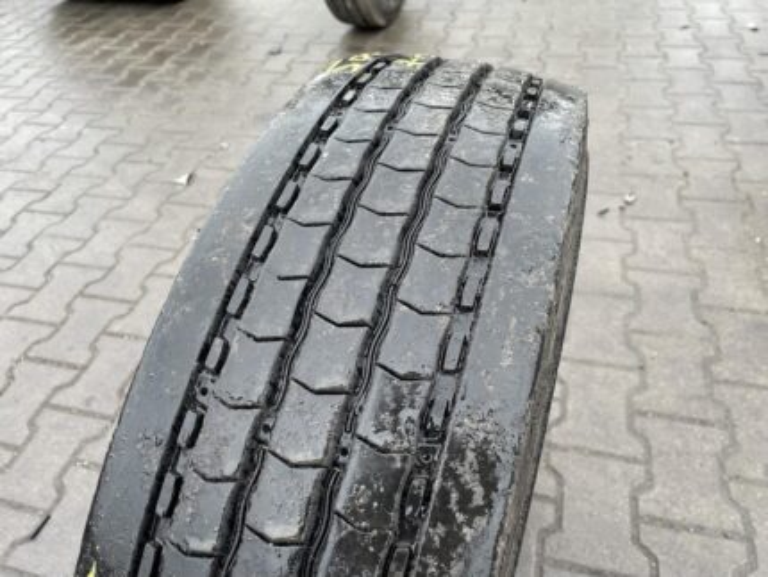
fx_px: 577
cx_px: 384
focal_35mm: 26
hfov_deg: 67.3
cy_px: 288
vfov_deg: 53.1
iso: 64
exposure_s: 1/121
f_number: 1.6
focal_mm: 4.2
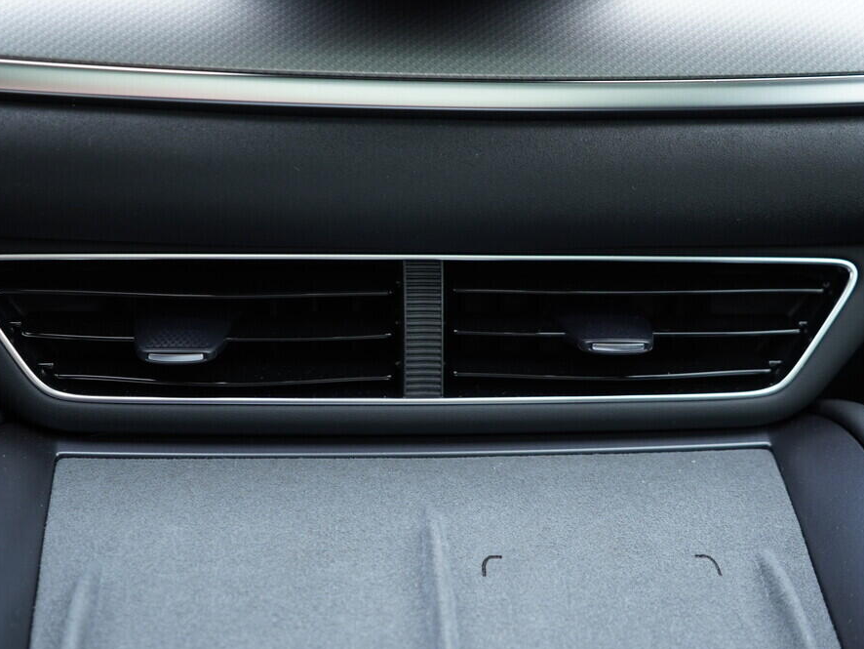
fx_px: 999
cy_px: 324
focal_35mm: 40
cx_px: 395
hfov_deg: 46.7
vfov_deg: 36.0
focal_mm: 24
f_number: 2.8
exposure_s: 1/40
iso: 320
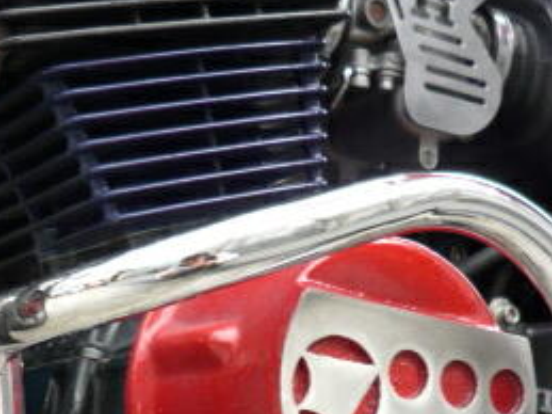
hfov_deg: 23.3
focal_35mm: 84
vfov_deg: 16.9
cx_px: 247
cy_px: 469
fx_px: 1339
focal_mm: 5.5
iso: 100
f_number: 2.8
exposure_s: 1/125
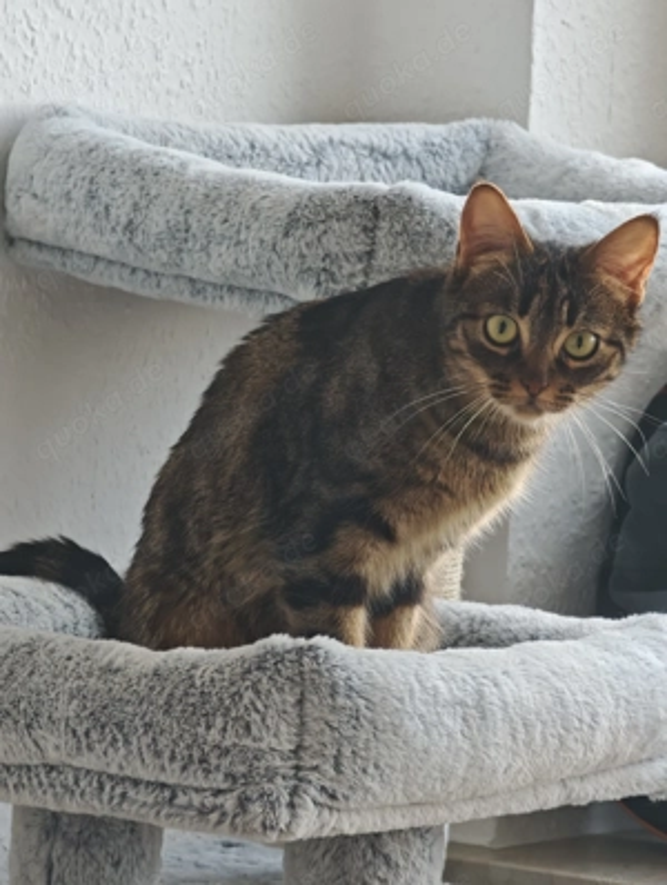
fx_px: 6658
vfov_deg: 7.6
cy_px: 442
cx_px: 334
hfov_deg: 5.7
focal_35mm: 260
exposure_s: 1/100
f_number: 2.6
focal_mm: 25.1
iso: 1250
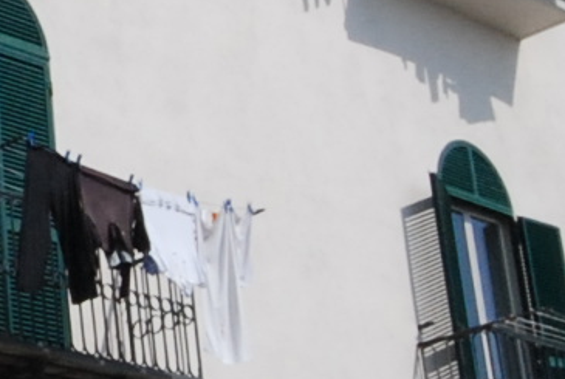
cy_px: 195
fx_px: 1871
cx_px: -334
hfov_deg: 15.5
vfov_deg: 11.6
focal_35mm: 119
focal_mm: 10
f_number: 13
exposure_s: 1/640
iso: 500
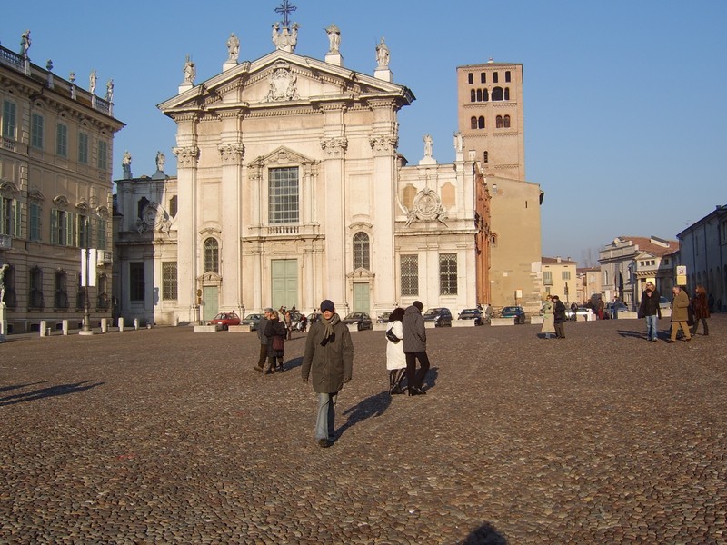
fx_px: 651
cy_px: 272
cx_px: 364
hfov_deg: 58.4
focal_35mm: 31
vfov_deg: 45.4
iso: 50
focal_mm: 8.13
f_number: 6.7
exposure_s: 1/192
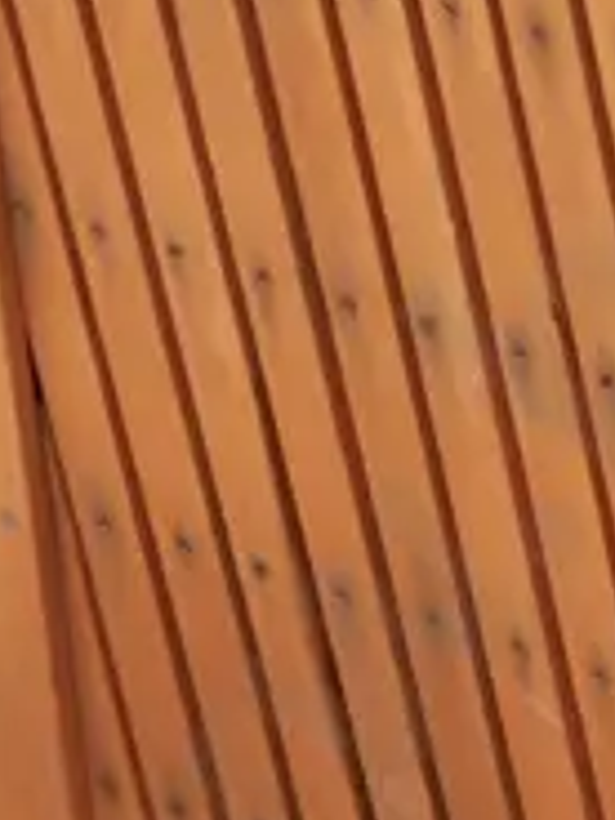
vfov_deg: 9.5
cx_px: 1277
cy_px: -553
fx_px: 4738
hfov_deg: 7.1
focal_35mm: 200
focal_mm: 18
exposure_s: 1/160
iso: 200
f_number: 5.6
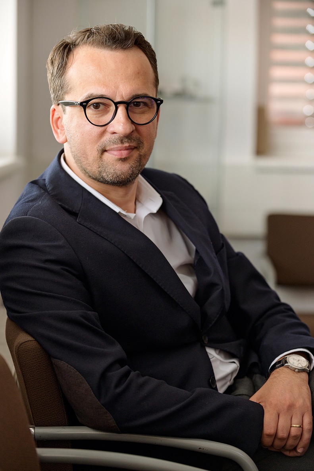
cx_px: 157
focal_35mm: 82
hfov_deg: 16.6
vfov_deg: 24.8
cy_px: 236
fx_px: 1074
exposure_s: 1/160
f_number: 3.5
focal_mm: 82
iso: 250
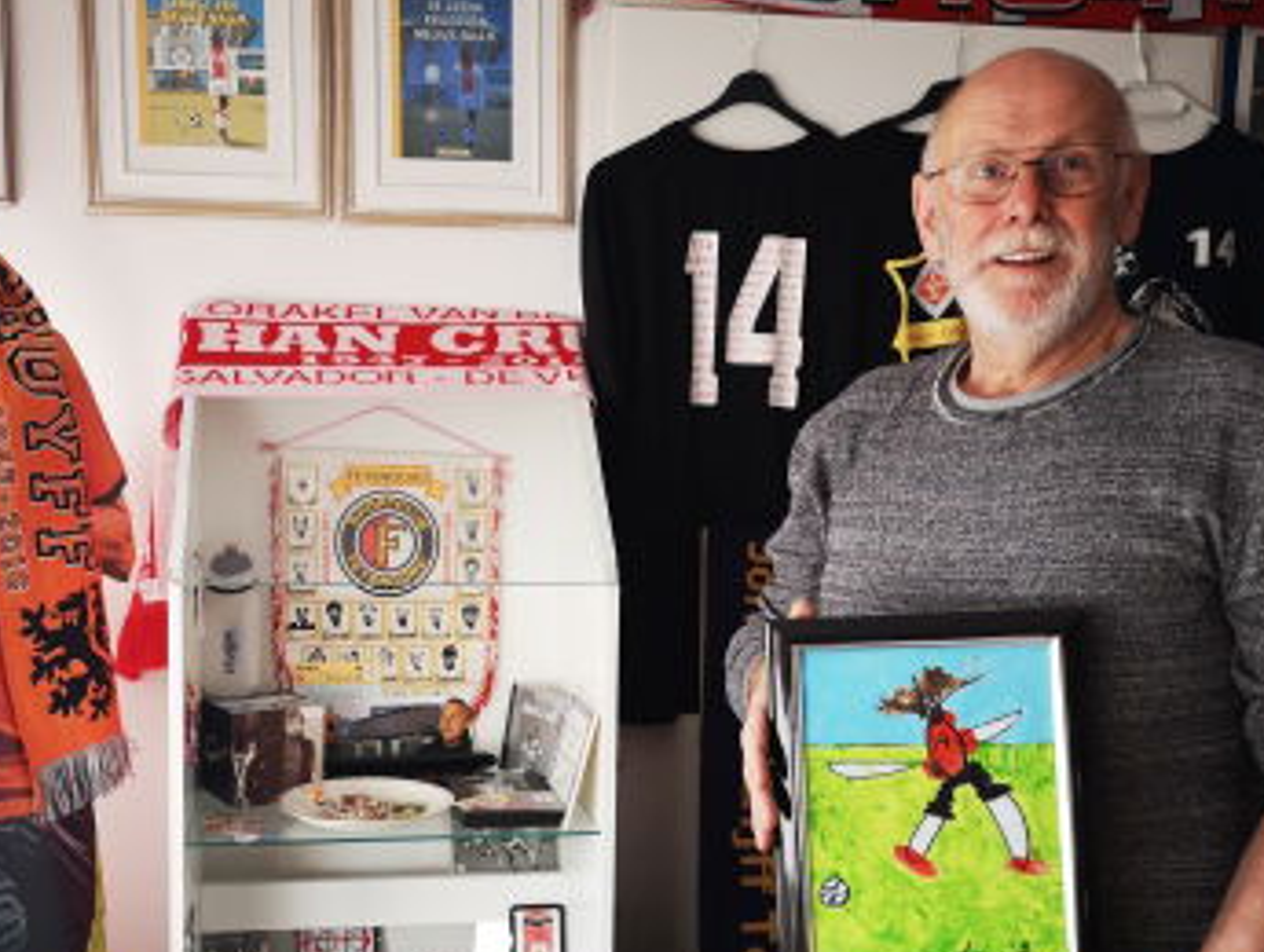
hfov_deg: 47.6
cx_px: 531
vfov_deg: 36.8
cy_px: 580
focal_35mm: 39
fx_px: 1427
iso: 160
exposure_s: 1/50
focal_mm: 3.95
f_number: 1.8
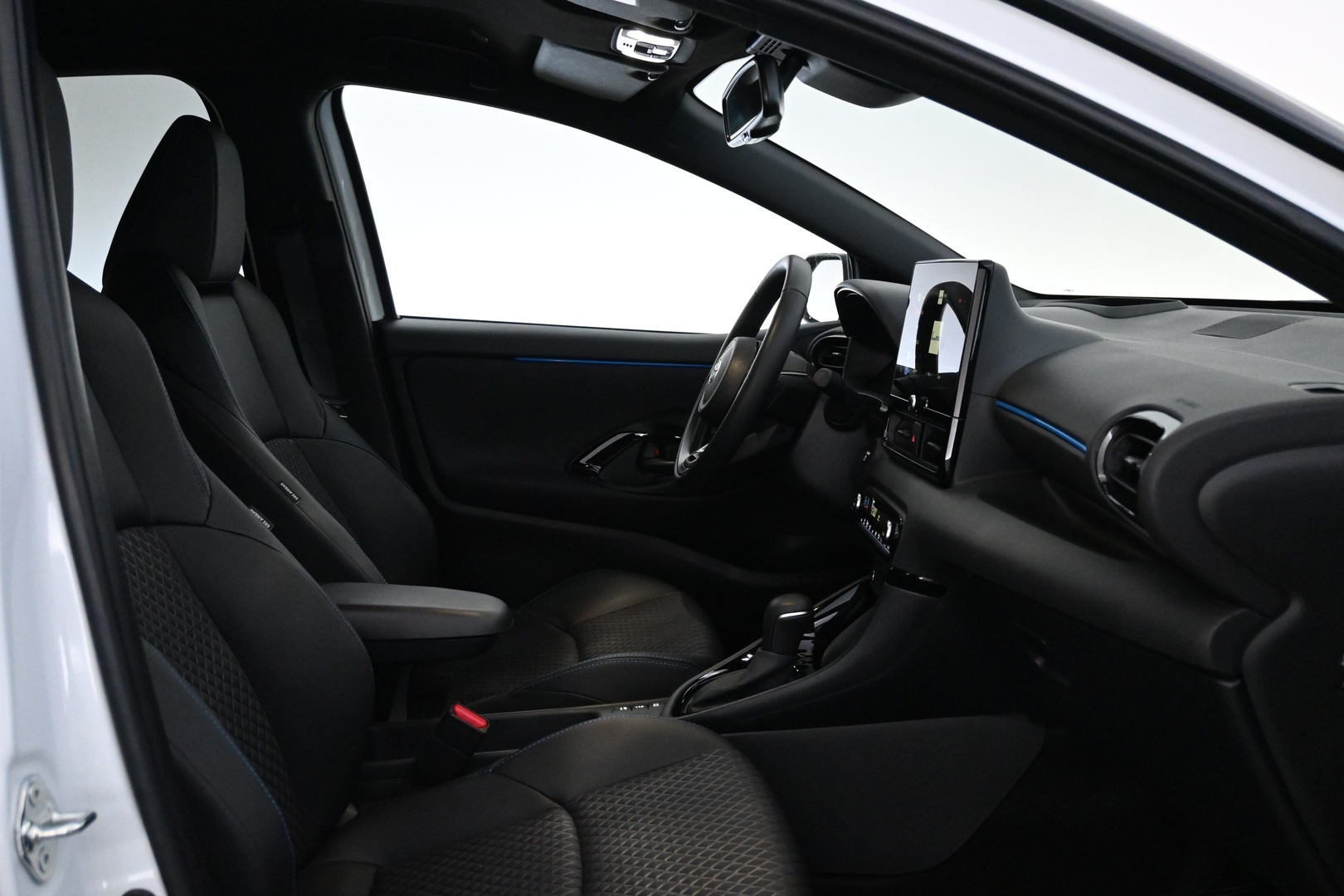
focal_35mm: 34
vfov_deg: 38.4
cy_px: 448
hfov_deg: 55.1
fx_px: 1288
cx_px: 672
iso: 5000
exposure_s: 1/60
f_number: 4.2
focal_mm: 23
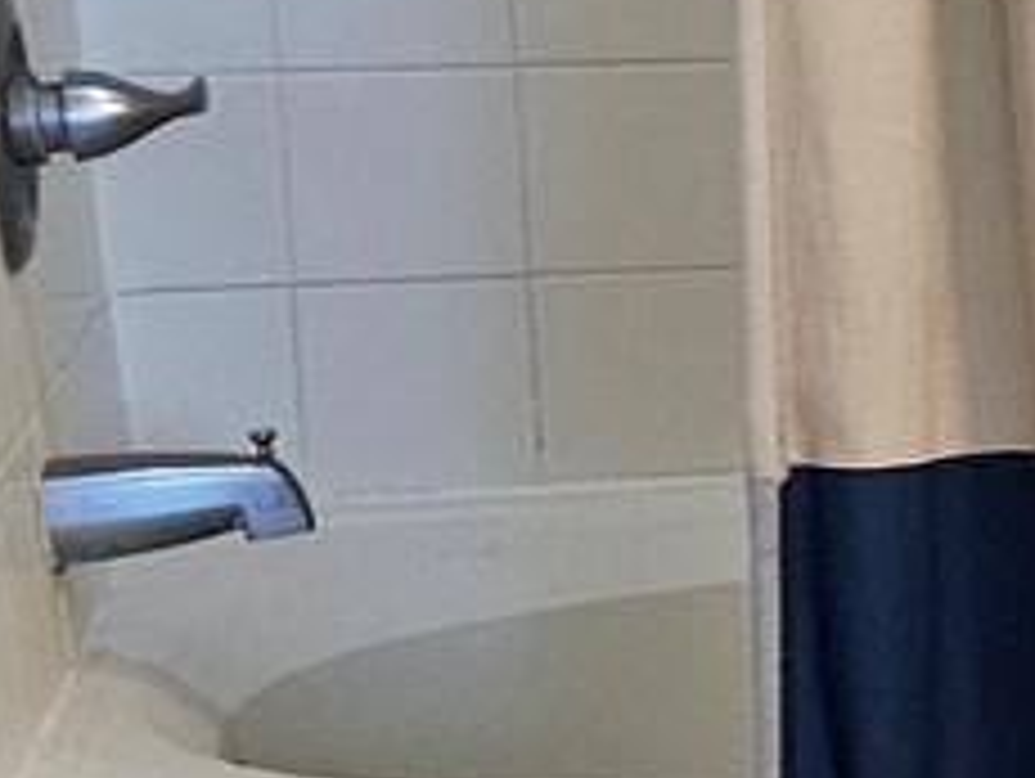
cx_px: 2565
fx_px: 4789
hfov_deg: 10.5
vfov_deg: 9.3
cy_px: 472
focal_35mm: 160
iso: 400
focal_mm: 5.4
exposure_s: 1/120
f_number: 1.8
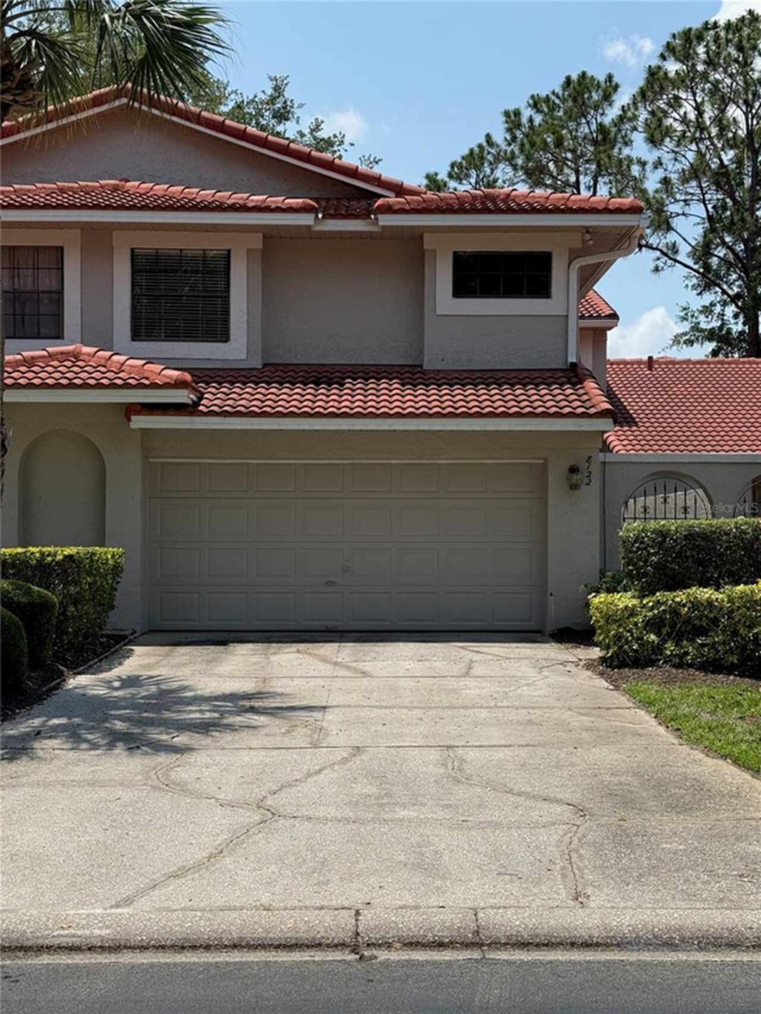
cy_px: 507
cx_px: 380
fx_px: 1407
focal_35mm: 48
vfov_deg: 39.7
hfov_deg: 30.3
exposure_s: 1/4587
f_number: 1.78
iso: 64
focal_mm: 6.76
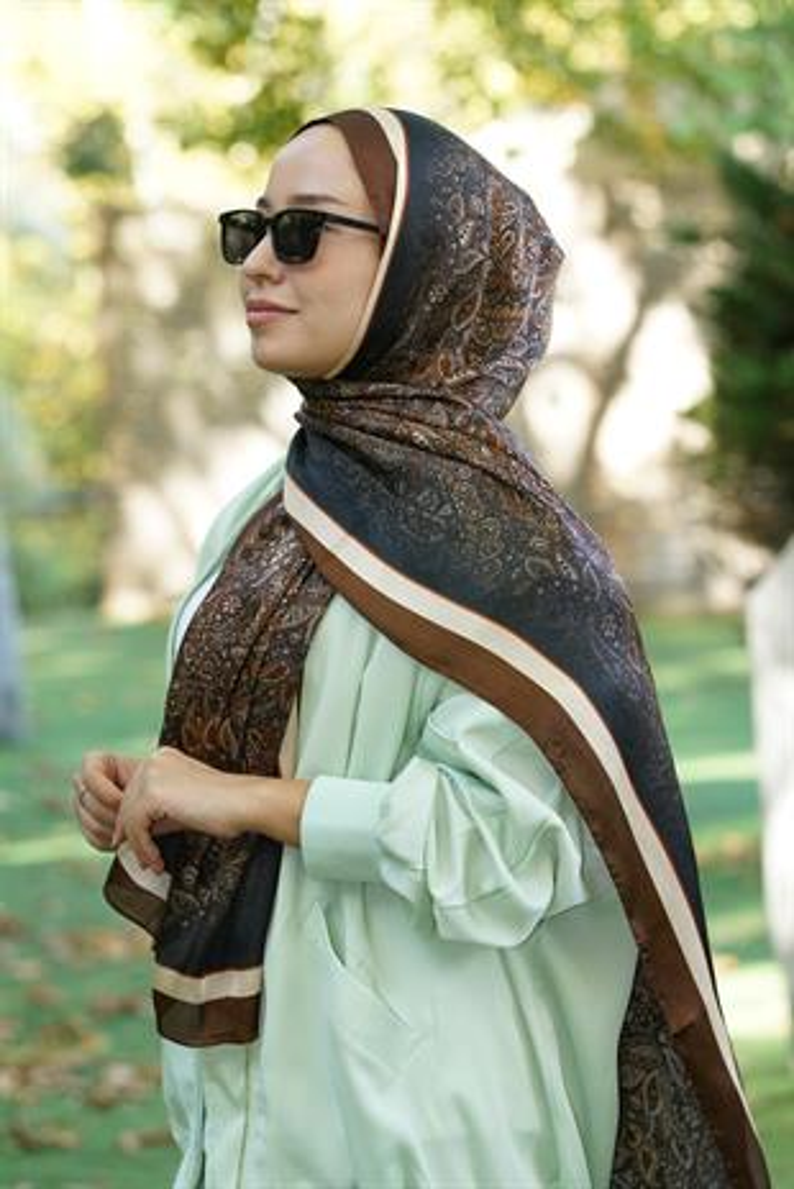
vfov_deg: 19.4
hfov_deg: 13.1
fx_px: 3468
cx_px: 397
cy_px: 594
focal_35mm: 105
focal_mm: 105
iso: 500
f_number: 5
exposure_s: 1/125
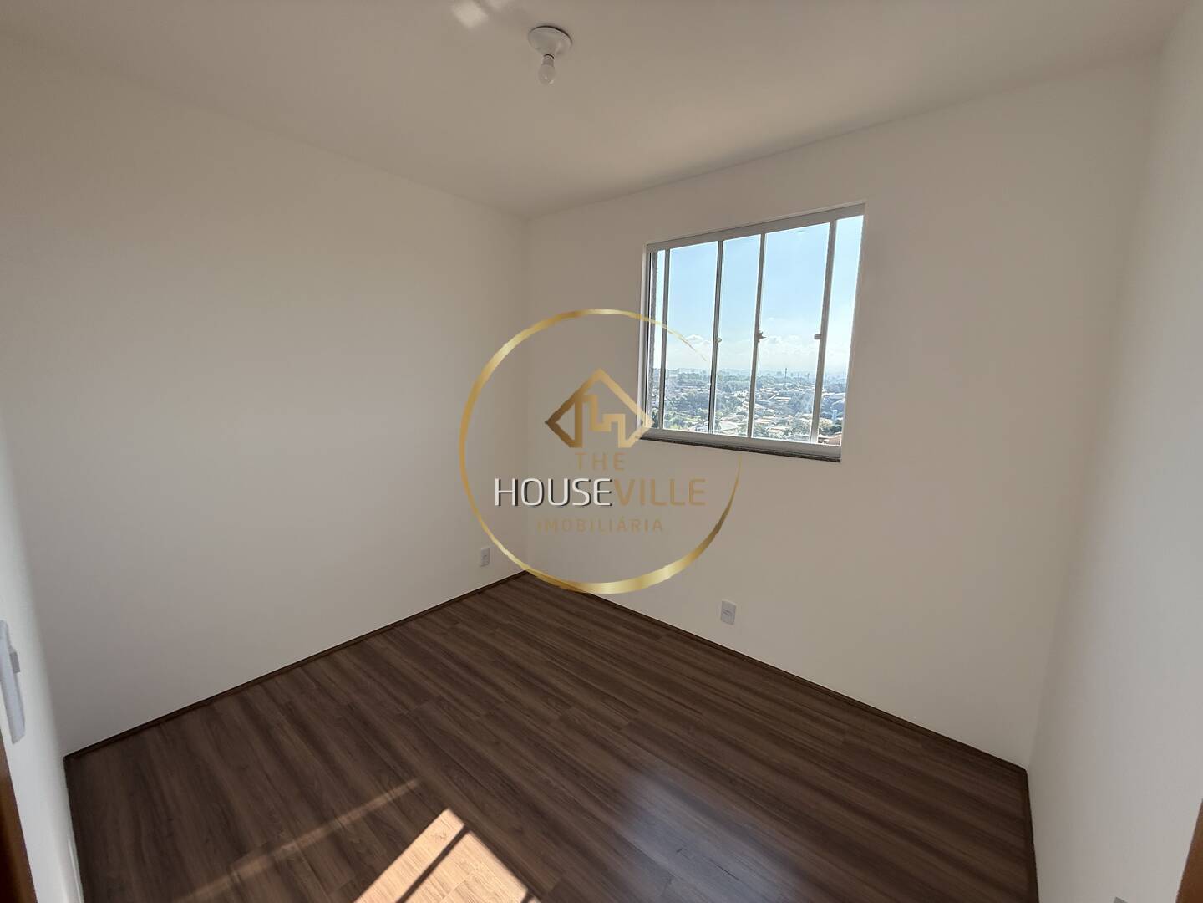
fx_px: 487
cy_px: 452
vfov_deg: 85.7
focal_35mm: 14
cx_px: 602
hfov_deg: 102.1
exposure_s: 1/1017
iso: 64
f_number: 2.2
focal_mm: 2.22
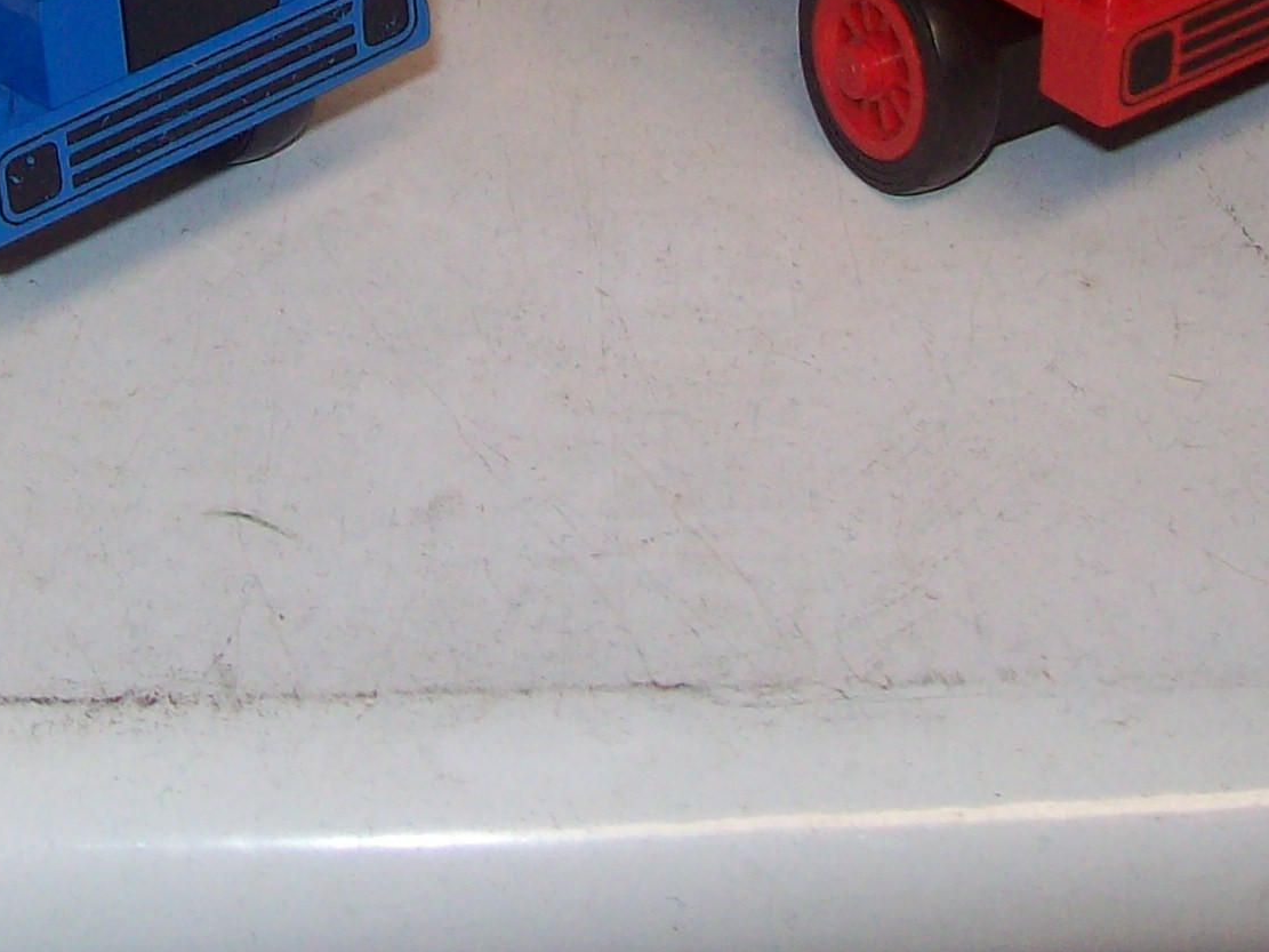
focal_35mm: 99
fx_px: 3629
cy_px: -278
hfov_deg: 19.8
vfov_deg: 14.3
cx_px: 437
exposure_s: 1/64
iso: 80
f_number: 2.7
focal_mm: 6
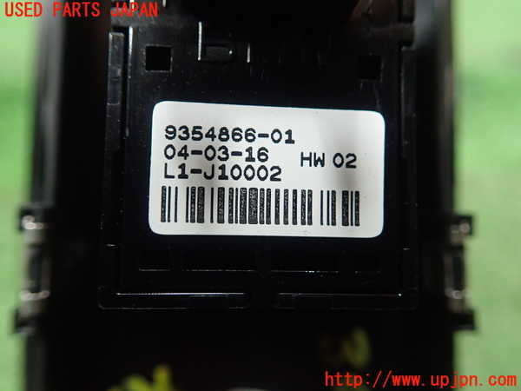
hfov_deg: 60.0
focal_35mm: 30
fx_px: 452
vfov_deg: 46.8
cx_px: 260
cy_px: 196
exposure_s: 1/125
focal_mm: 5.5
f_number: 2.3
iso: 640
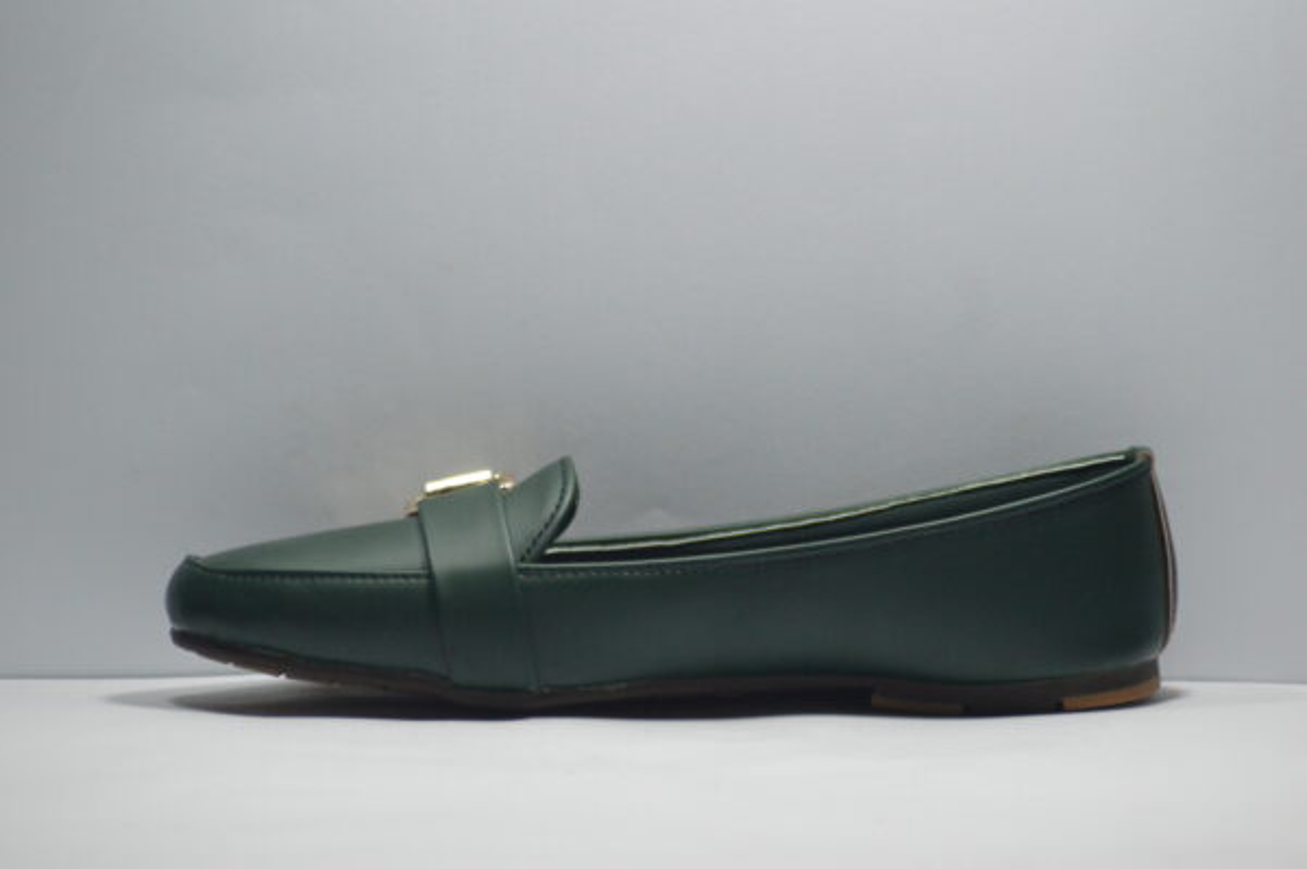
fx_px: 16324
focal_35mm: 450
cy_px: 434
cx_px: 654
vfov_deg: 3.0
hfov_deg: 4.6
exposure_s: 1/500
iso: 2000
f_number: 5.6
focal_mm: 300
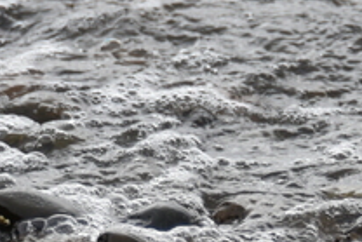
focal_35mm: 984
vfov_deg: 1.4
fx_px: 9901
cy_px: 292
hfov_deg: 2.1
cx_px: 308
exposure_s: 1/320
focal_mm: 160
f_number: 5.6
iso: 200
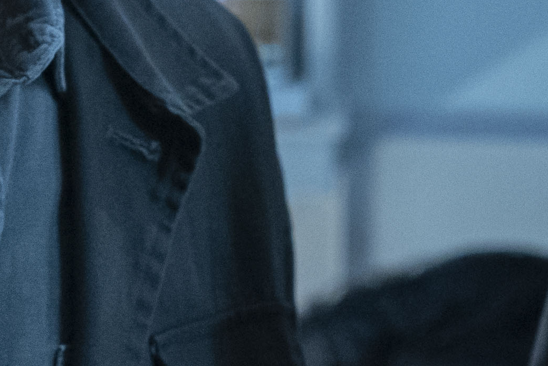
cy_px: 74
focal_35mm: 335
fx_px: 5100
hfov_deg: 6.1
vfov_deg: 4.1
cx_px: 425
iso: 6400
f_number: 2.8
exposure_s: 1/200
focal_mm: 58
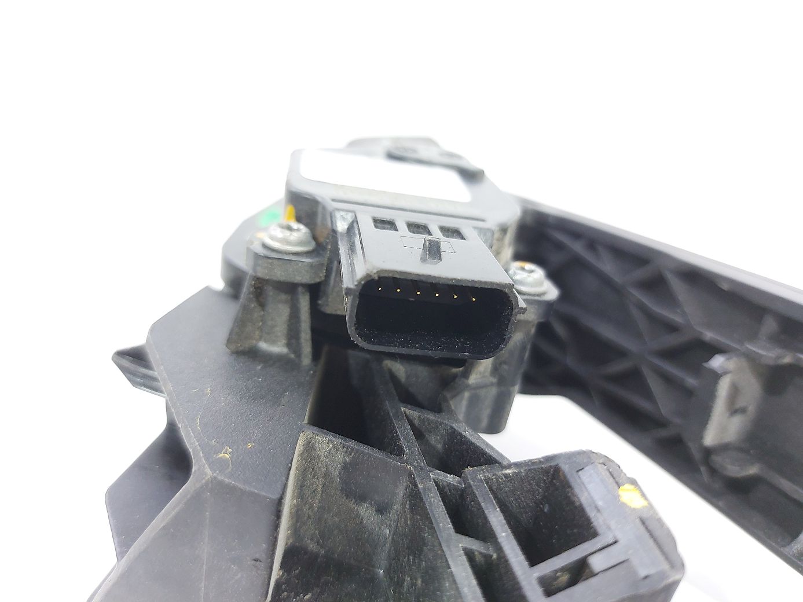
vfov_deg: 56.8
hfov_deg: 71.6
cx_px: 402
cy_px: 301
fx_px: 557
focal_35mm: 24
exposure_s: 1/50
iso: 200
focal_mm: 5.23
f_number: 1.8
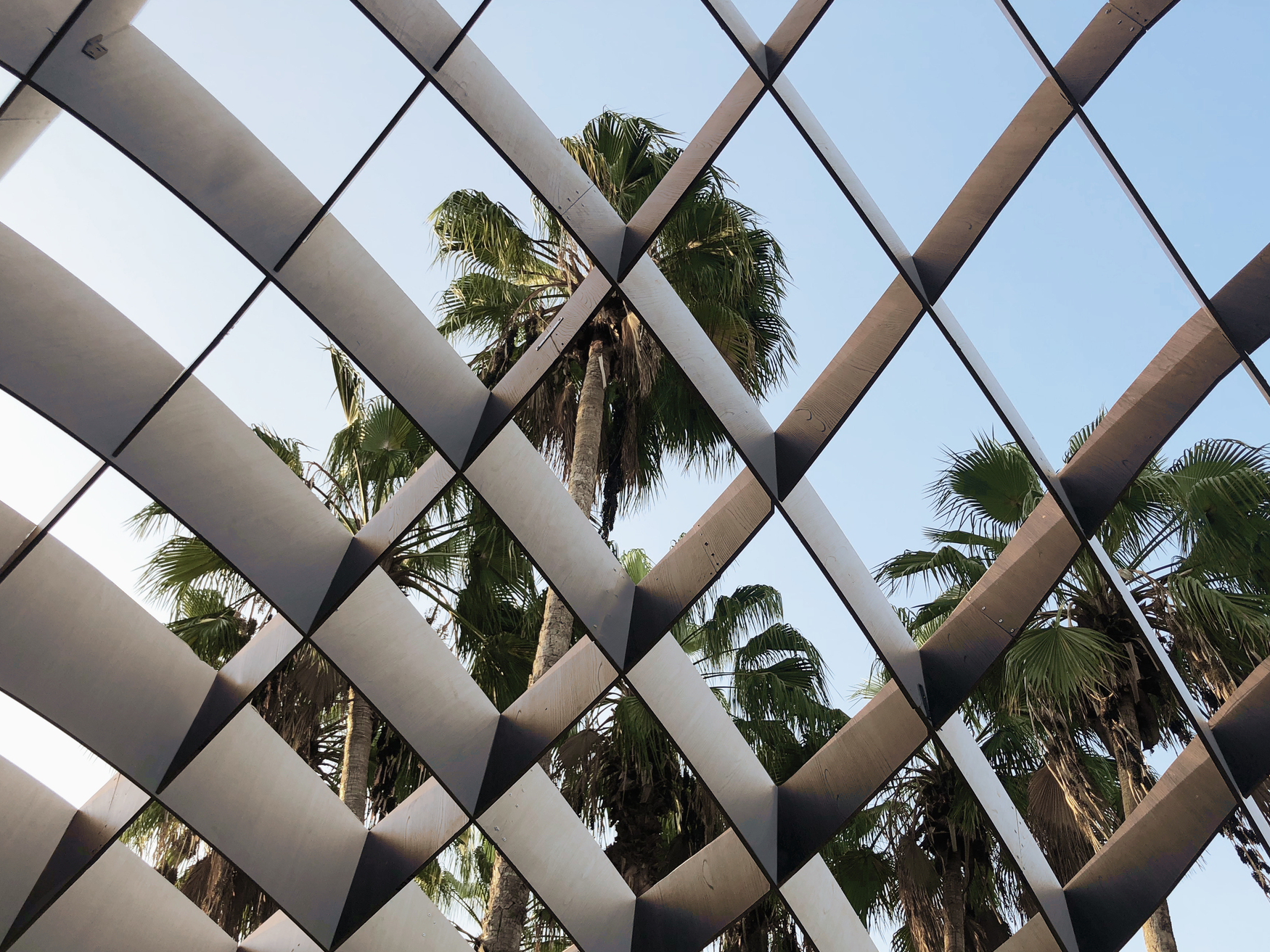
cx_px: 699
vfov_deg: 44.1
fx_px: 1174
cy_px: 539
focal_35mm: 32
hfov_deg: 56.7
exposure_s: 1/372
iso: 20
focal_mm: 4
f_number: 1.8
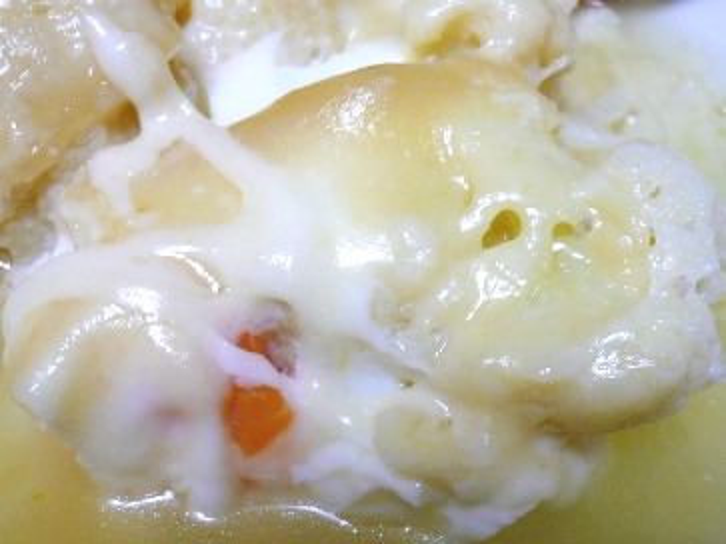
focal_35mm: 38
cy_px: 272
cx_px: 363
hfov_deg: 49.0
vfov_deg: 37.7
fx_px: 797
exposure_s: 1/30
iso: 125
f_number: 2.8
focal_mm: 4.6
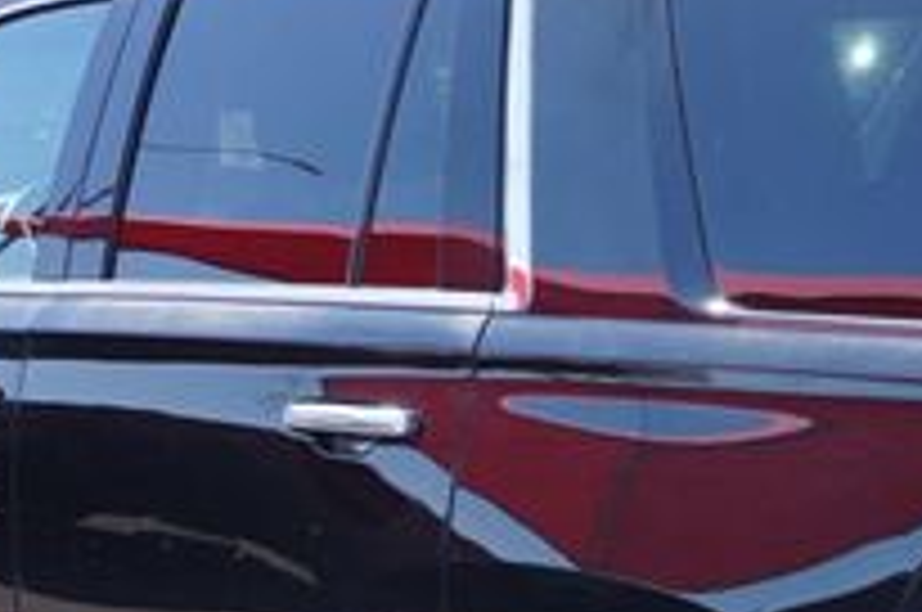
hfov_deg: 20.5
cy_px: 630
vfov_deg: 13.6
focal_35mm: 99
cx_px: 724
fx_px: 2520
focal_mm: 21
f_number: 7.1
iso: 100
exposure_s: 1/100
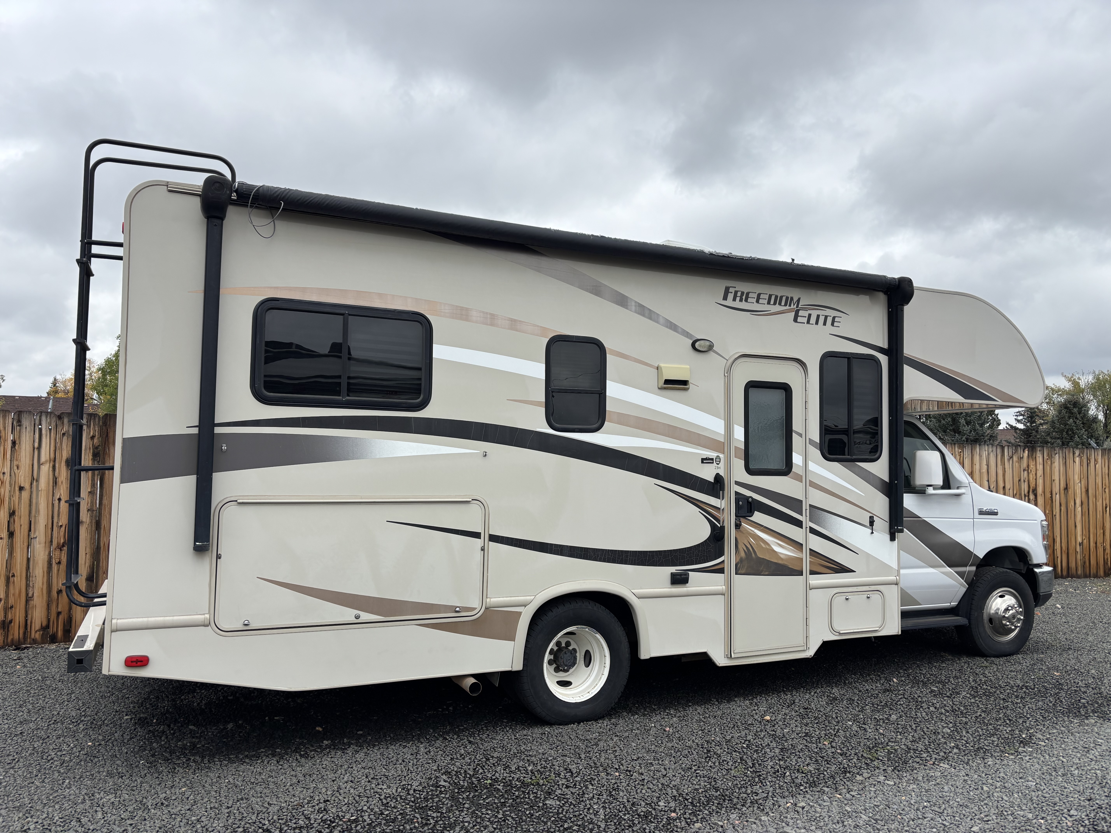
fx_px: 834
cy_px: 416
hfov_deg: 67.3
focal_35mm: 26
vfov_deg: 53.1
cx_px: 556
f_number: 1.6
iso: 50
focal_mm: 5.96
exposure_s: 1/1783
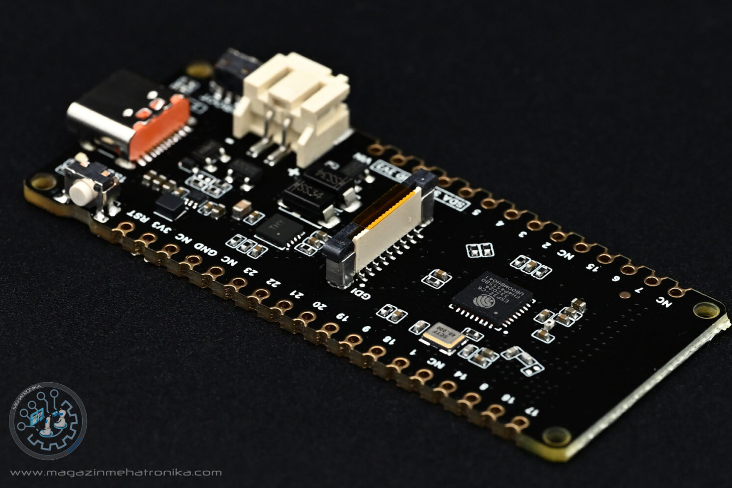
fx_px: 2217
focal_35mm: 109
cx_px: 378
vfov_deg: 12.6
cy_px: 238
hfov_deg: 18.7
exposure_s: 1/30
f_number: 10
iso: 800
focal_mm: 105
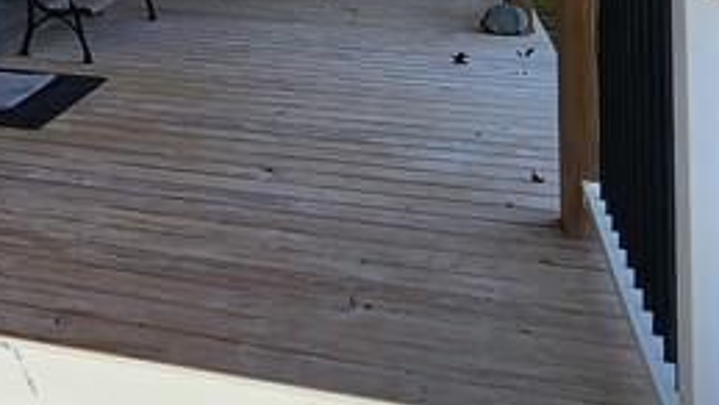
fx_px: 1068
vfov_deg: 18.8
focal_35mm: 56
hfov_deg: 33.7
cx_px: -17
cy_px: -214
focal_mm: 2.2
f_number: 2.2
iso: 50
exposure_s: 1/748
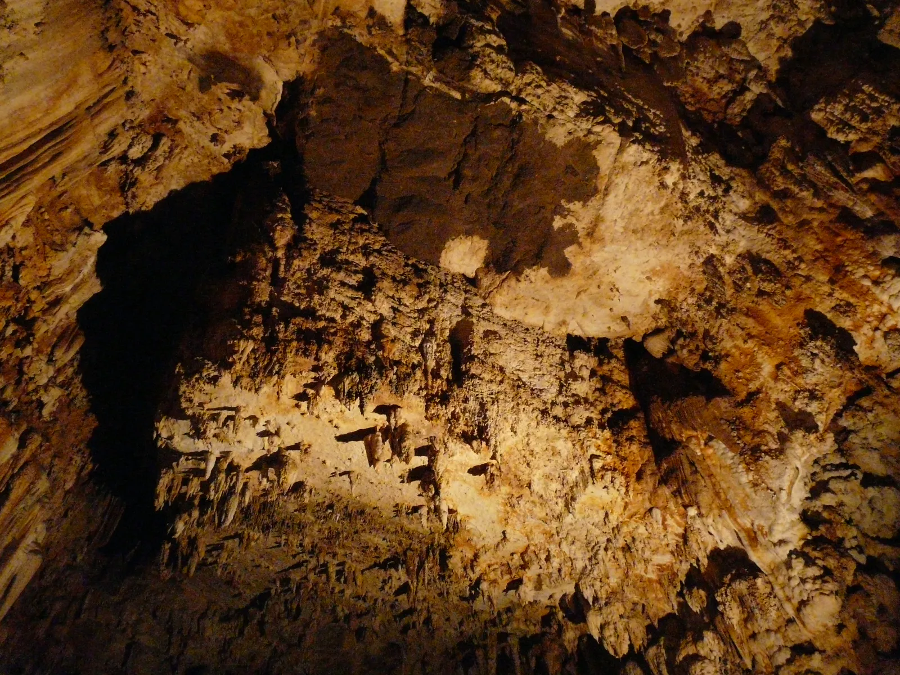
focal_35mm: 28
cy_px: 338
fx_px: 728
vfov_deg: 49.7
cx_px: 450
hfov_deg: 63.4
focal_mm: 4.6
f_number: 2.8
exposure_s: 1/15
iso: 800
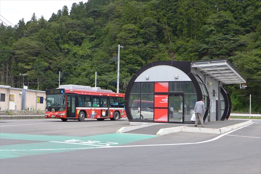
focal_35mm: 47
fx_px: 341
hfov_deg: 41.9
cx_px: 130
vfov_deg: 28.6
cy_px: 87
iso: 80
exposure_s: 1/640
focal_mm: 9.2
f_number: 2.8
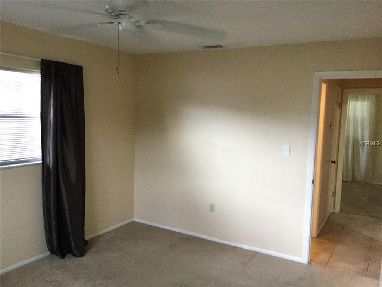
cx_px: 191
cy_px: 144
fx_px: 342
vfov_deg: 45.4
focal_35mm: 31
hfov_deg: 58.4
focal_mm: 3.3
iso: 160
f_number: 2.4
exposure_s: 1/30
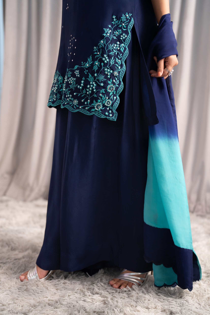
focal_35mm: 50
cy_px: 158
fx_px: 437
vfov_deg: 39.6
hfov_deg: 27.0
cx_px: 105
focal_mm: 50
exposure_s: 1/125
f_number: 2.5
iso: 250
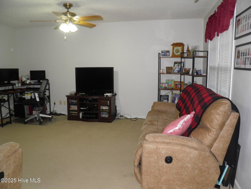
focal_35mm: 28
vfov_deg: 49.8
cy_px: 94
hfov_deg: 63.4
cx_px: 126
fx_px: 203
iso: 100
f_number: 2.8
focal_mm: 4.9
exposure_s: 1/30
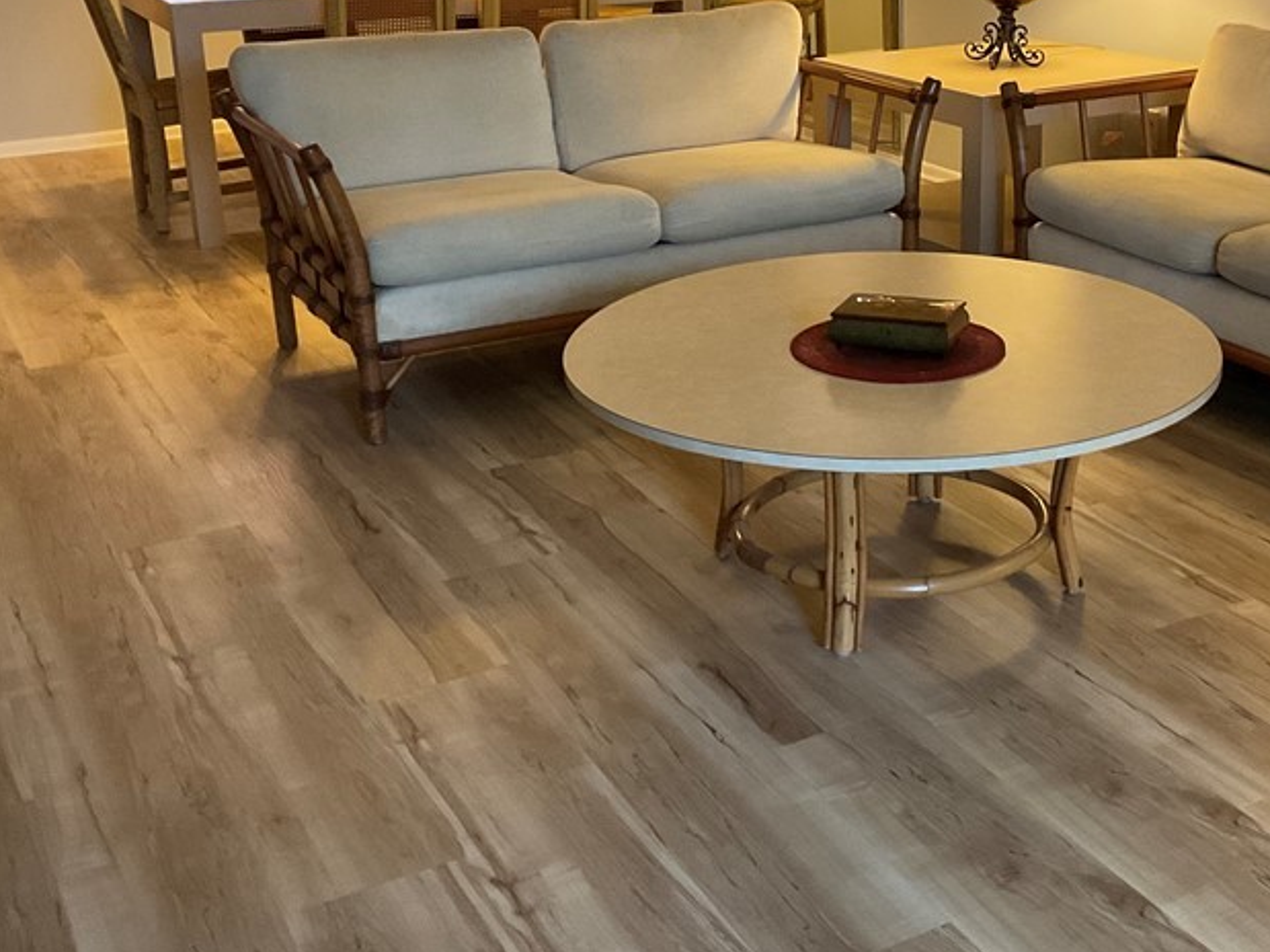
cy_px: 306
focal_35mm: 48
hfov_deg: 39.2
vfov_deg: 30.0
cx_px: 845
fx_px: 1761
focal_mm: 3
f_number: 1.8
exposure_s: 1/60
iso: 250
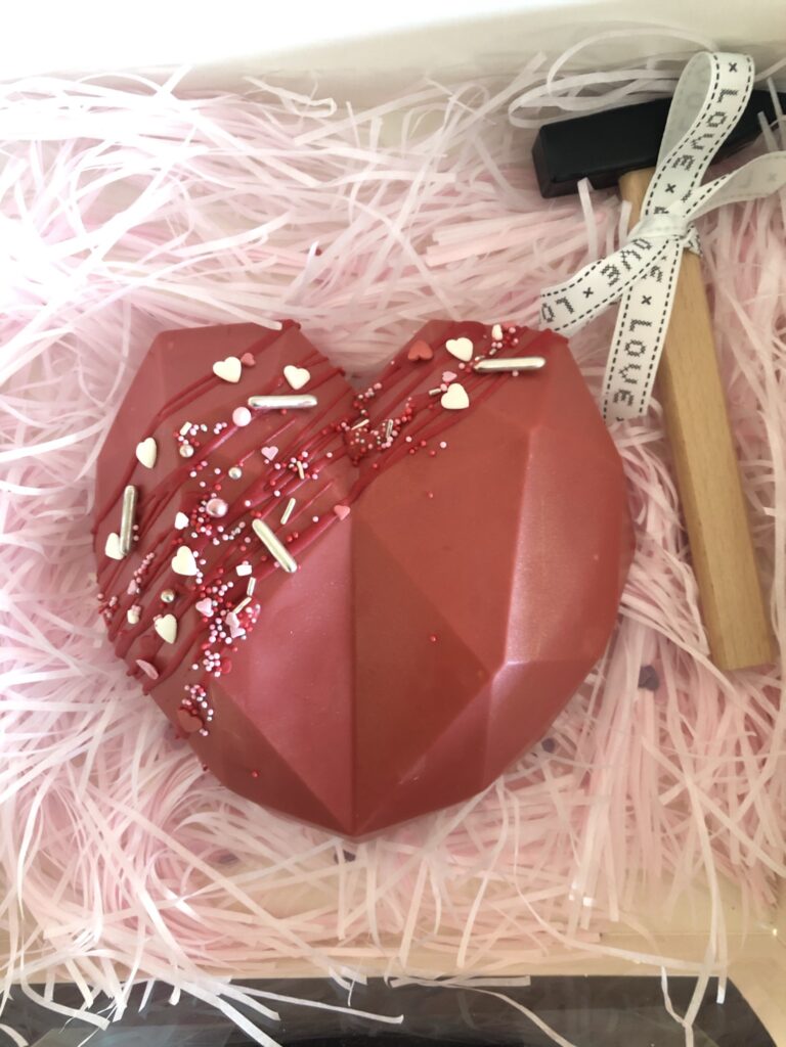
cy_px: 524
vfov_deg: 63.4
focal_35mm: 28
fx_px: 848
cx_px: 393
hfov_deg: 49.7
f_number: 1.8
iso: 80
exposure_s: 1/6
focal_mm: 3.99
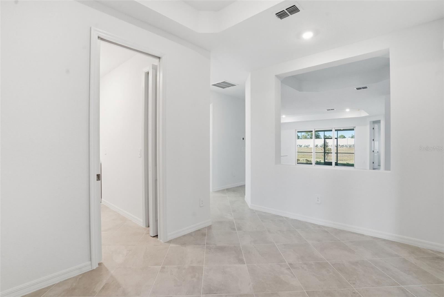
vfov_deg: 73.8
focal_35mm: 16
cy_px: 148
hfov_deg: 96.7
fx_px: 197
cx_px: 222
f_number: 8
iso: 1600
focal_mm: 16
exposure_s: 1/500
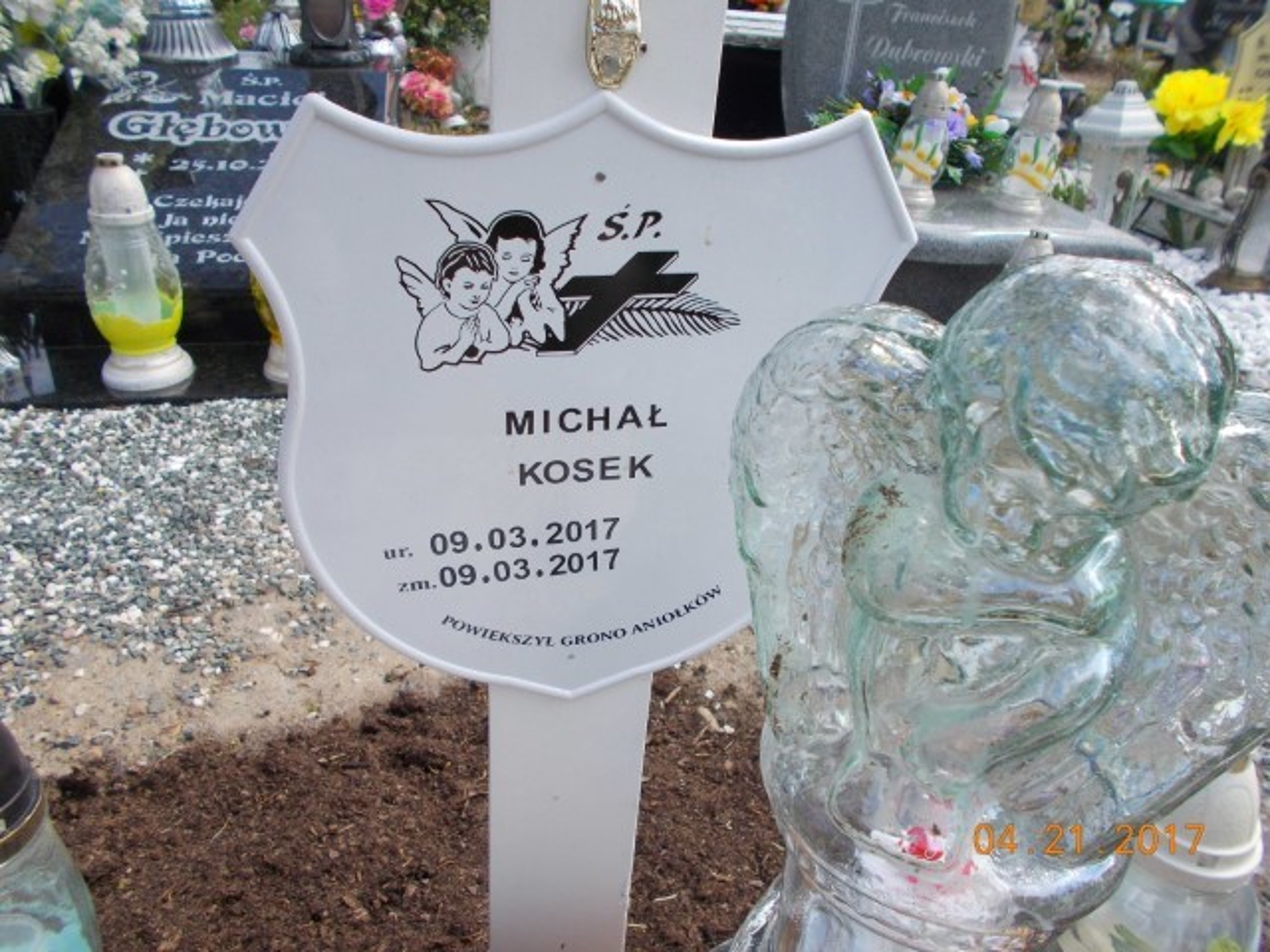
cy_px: 476
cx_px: 635
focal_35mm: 30
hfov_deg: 60.0
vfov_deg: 46.8
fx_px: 1101
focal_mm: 5.3
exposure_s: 1/500
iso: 80
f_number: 3.4
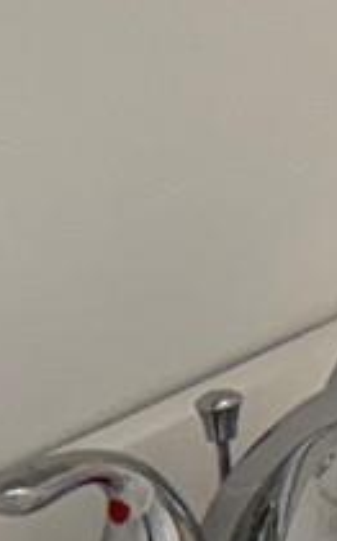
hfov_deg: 4.4
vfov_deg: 7.4
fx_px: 3958
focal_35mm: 269
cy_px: -626
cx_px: 1461
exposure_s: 1/120
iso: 80
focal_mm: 5.96
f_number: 1.6
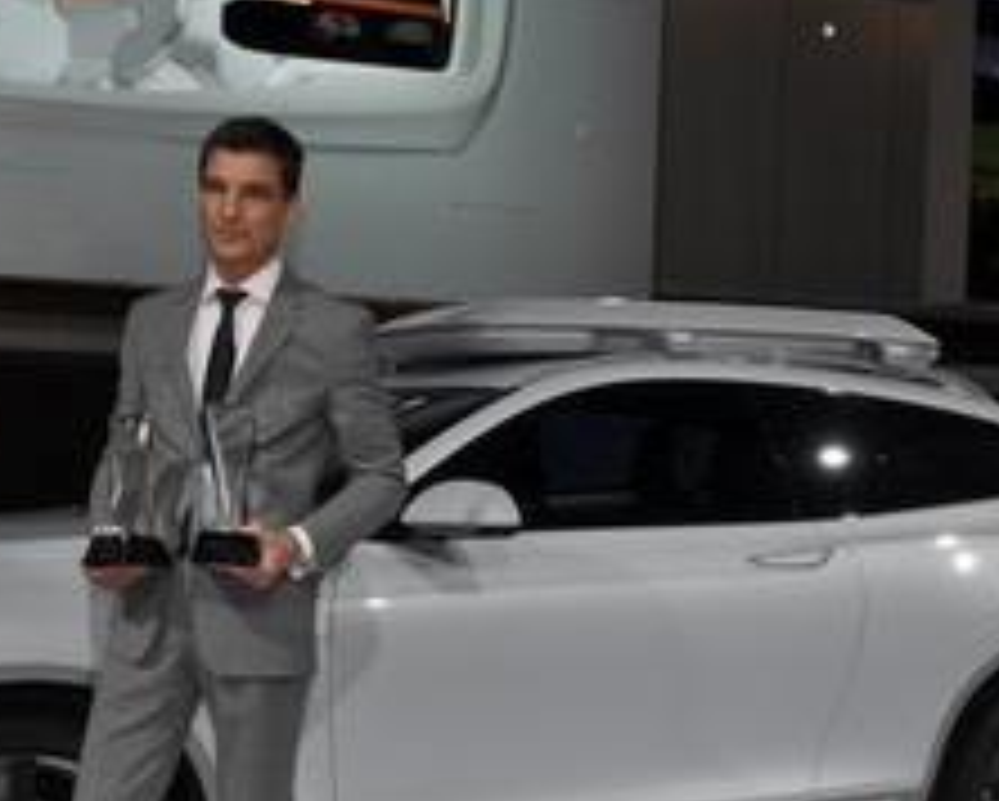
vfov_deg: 26.4
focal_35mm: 57
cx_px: 292
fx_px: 1687
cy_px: 587
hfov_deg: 32.6
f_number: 9
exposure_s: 1/200
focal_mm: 20
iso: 200
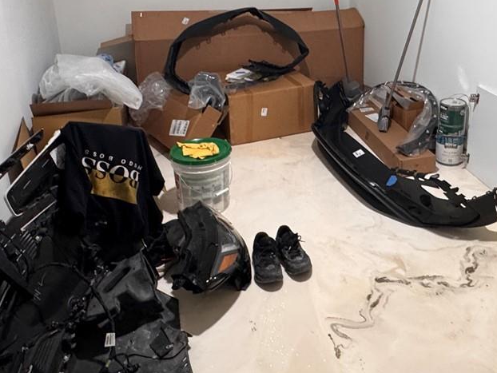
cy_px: 75
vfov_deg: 38.2
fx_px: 517
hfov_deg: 50.2
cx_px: 340
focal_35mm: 36
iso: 320
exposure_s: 1/60
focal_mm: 2.22
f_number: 2.2
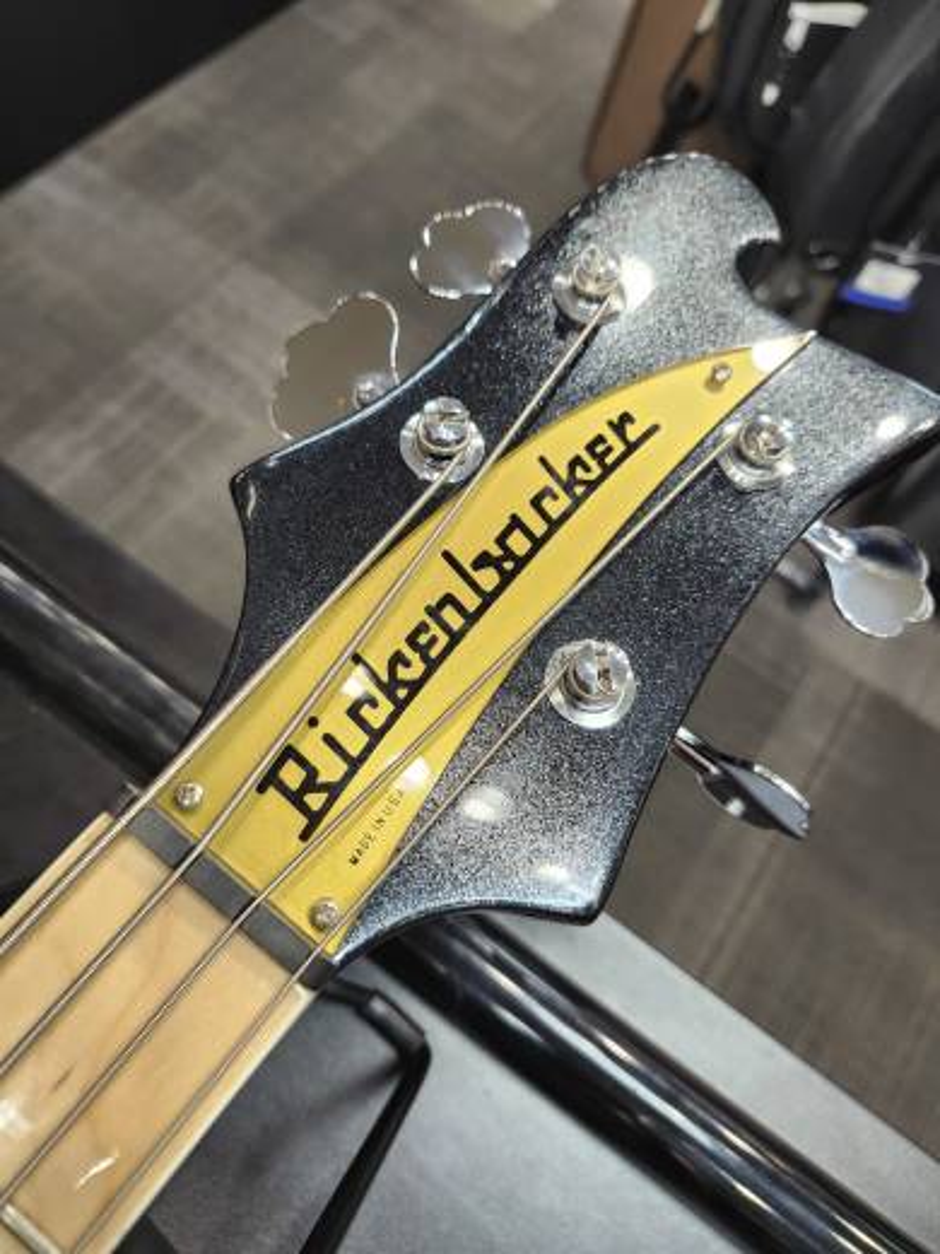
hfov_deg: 58.9
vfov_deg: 73.9
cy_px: 627
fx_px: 833
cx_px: 470
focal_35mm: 23
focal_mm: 5.54
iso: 125
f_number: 1.8
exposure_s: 1/120
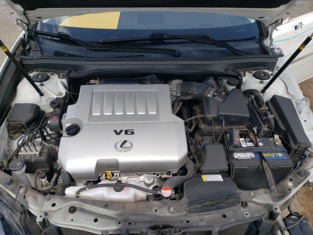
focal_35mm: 26
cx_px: 156
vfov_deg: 53.1
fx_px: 235
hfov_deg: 67.3
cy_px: 118
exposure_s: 1/1429
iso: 50
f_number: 1.5
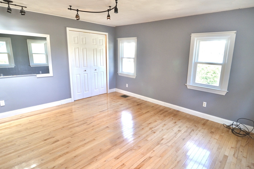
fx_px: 131
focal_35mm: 19
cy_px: 78
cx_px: 137
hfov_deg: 88.2
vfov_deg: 65.4
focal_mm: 11
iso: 640
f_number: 4.5
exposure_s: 1/80
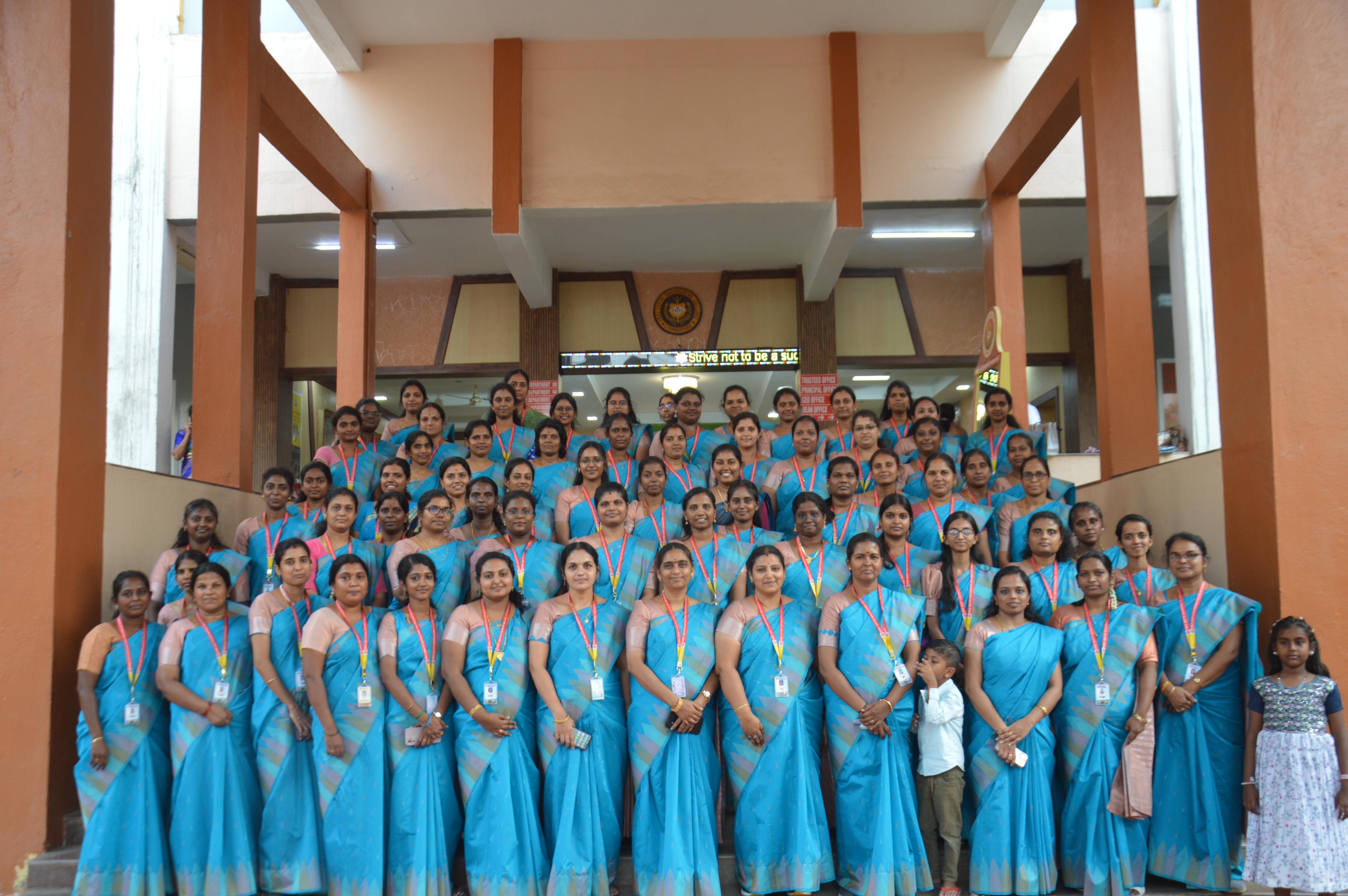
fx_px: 1178
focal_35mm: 32
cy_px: 448
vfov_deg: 41.6
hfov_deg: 59.5
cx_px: 674
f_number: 4
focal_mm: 21
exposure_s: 1/60
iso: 400
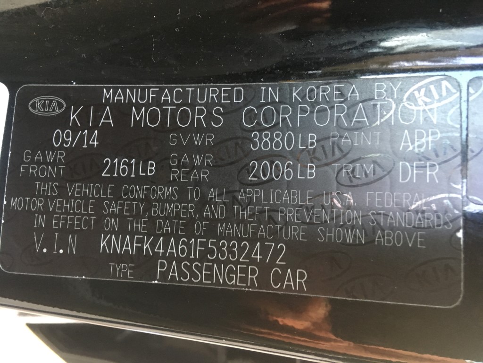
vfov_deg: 48.2
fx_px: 405
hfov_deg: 61.7
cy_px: 182
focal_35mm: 29
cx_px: 242
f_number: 2.2
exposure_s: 1/17
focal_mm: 4.15
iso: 200
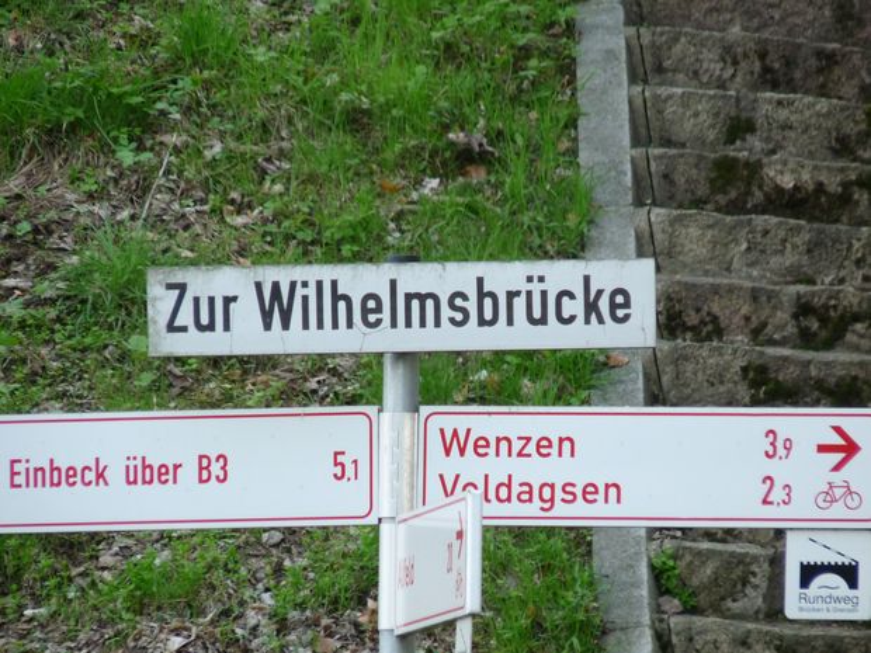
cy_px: 326
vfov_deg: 3.1
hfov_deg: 4.1
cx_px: 436
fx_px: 12103
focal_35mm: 481
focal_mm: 85.5
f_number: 4.4
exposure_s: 1/125
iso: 320
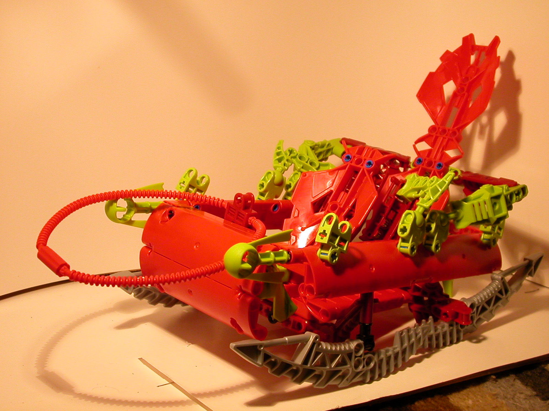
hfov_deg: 38.9
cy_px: 206
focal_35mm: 49
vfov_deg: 29.7
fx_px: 777
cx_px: 274
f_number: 3.2
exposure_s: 1/41.6
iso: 100
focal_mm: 7.5
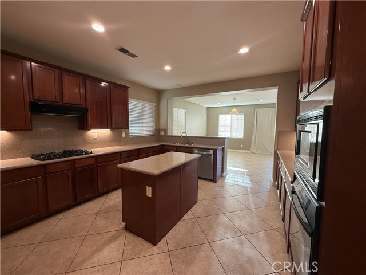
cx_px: 183
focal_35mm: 14
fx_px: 148
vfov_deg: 85.7
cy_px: 138
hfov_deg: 102.1
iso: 160
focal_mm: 2.22
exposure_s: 1/120
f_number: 2.2
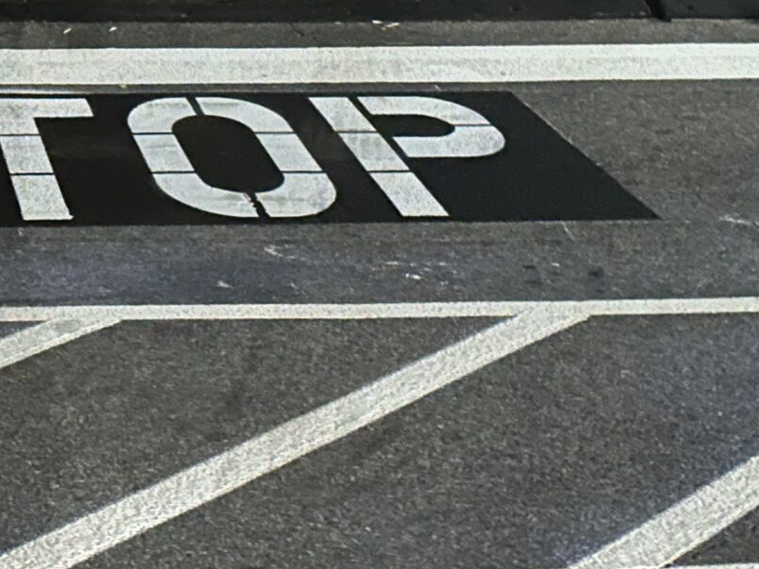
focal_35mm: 152
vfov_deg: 9.8
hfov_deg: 12.9
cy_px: 275
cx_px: 31
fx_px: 3333
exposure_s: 1/9
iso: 640
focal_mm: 6.86
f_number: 1.78
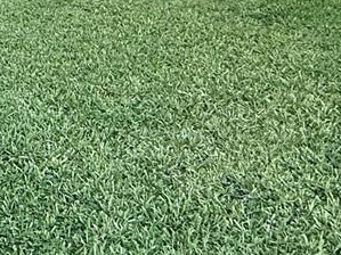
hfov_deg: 24.1
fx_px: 739
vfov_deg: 17.5
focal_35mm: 75
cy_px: -132
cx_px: -43
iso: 64
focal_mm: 2.22
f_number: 2.2
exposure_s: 1/579
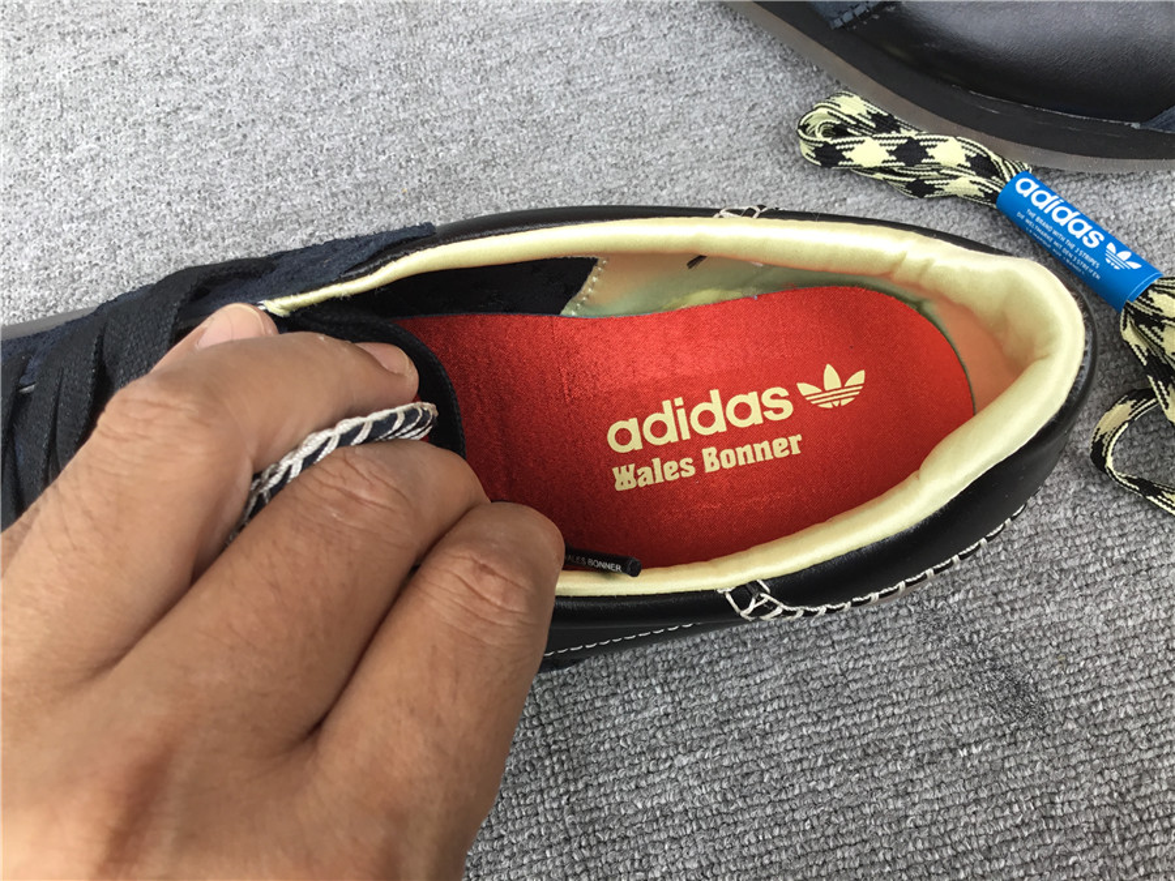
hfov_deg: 58.4
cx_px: 588
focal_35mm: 31
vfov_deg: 45.4
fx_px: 1052
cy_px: 440
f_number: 2.4
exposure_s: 1/100
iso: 25
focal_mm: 3.3
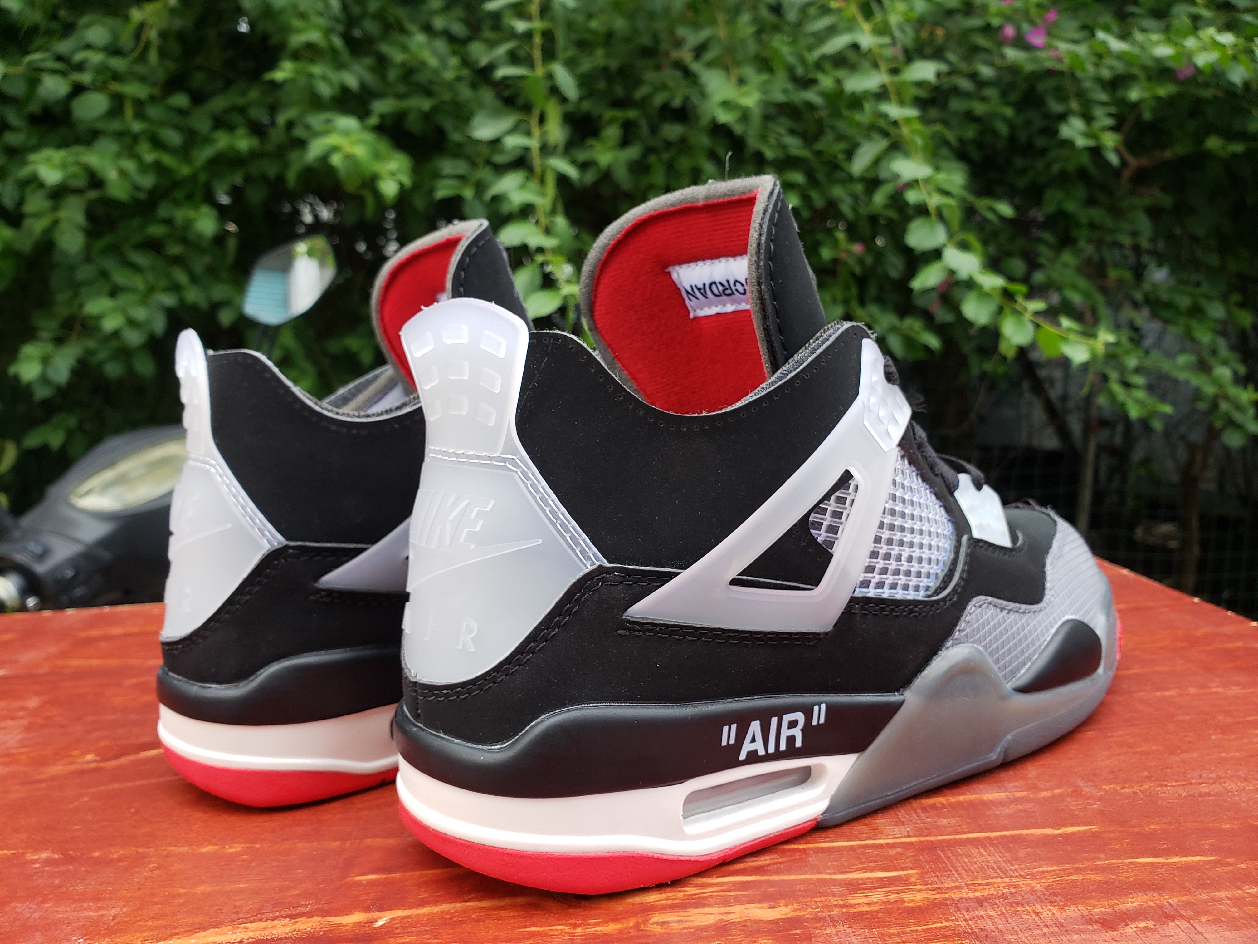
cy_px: 472
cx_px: 629
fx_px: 945
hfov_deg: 67.3
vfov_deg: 53.1
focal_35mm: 26
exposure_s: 1/50
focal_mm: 4.3
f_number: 2.4
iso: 160
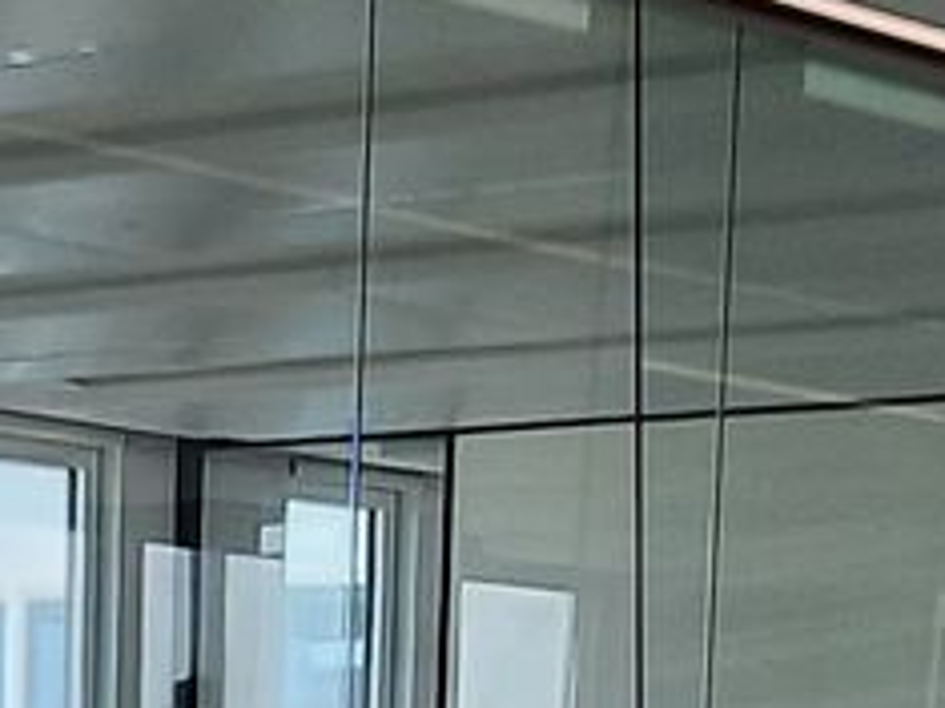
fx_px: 4639
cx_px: 129
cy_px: 1625
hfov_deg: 11.6
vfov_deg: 8.1
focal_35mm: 170
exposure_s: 1/100
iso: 40
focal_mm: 4.6
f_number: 2
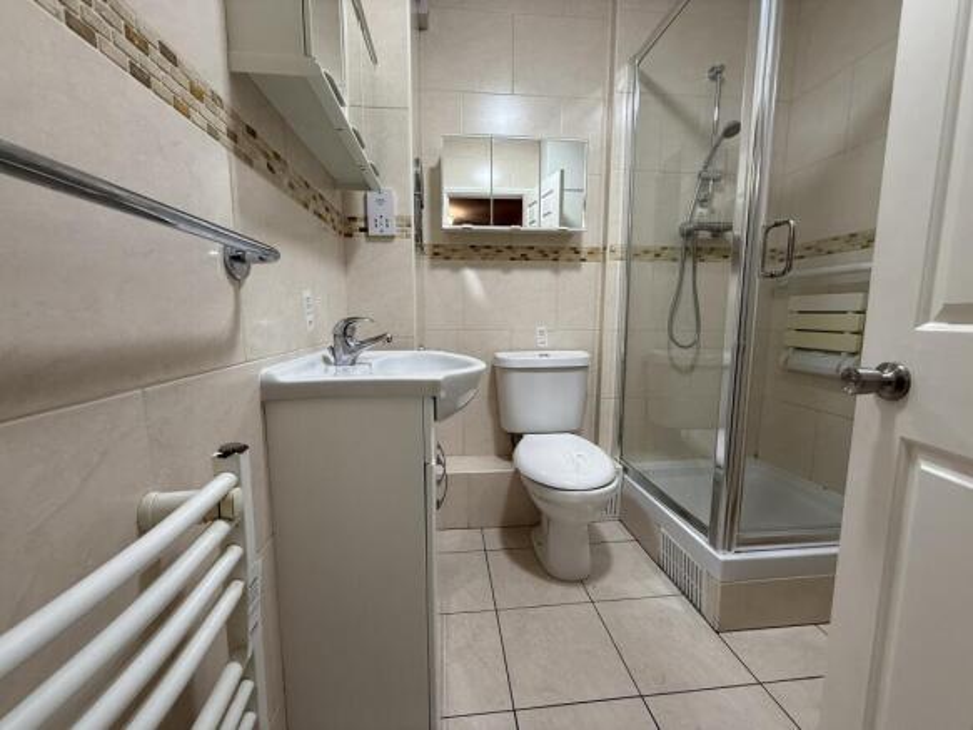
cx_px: 486
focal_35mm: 14
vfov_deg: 85.7
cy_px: 365
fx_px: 393
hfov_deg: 102.1
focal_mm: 2.22
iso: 160
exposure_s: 1/100
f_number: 2.2
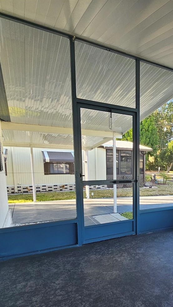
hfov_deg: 44.4
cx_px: 160
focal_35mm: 23
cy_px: 185
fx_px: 188
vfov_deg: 77.8
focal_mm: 2.2
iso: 80
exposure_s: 1/120
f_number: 2.2
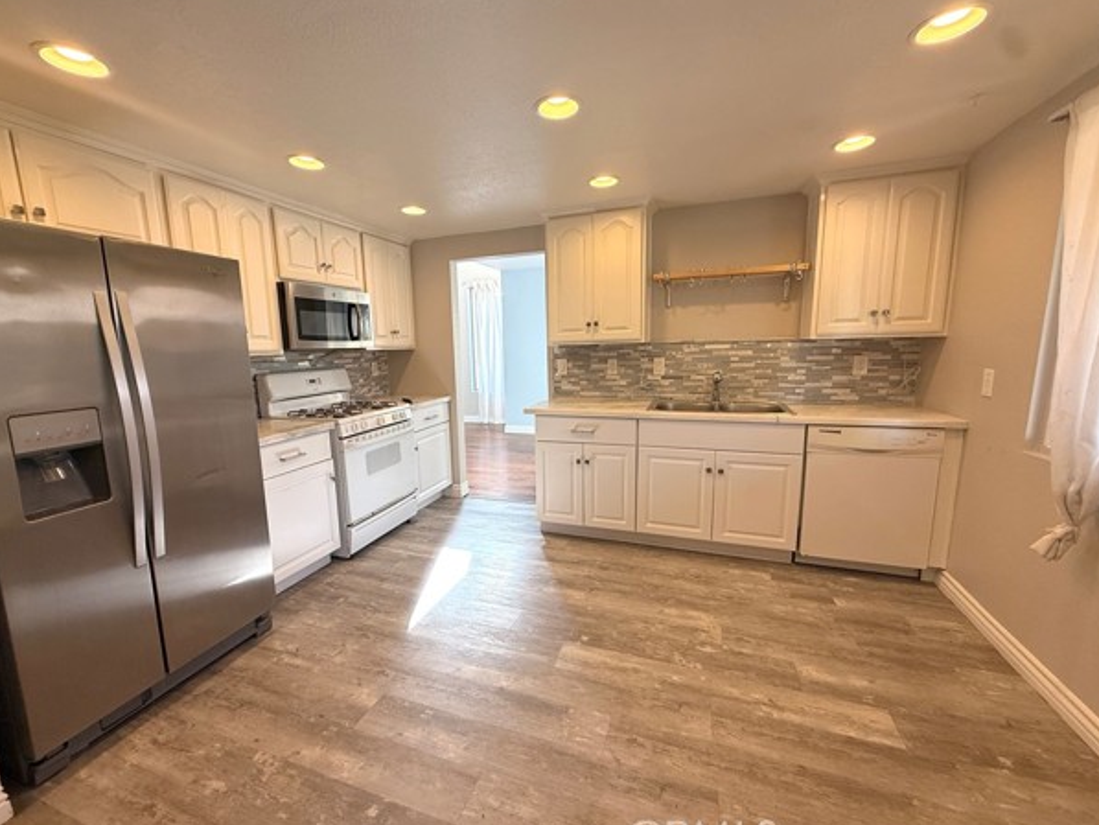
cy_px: 422
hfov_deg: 98.1
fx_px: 476
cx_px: 523
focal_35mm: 15
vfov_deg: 81.8
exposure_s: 1/120
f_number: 2.2
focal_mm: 2.22
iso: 100
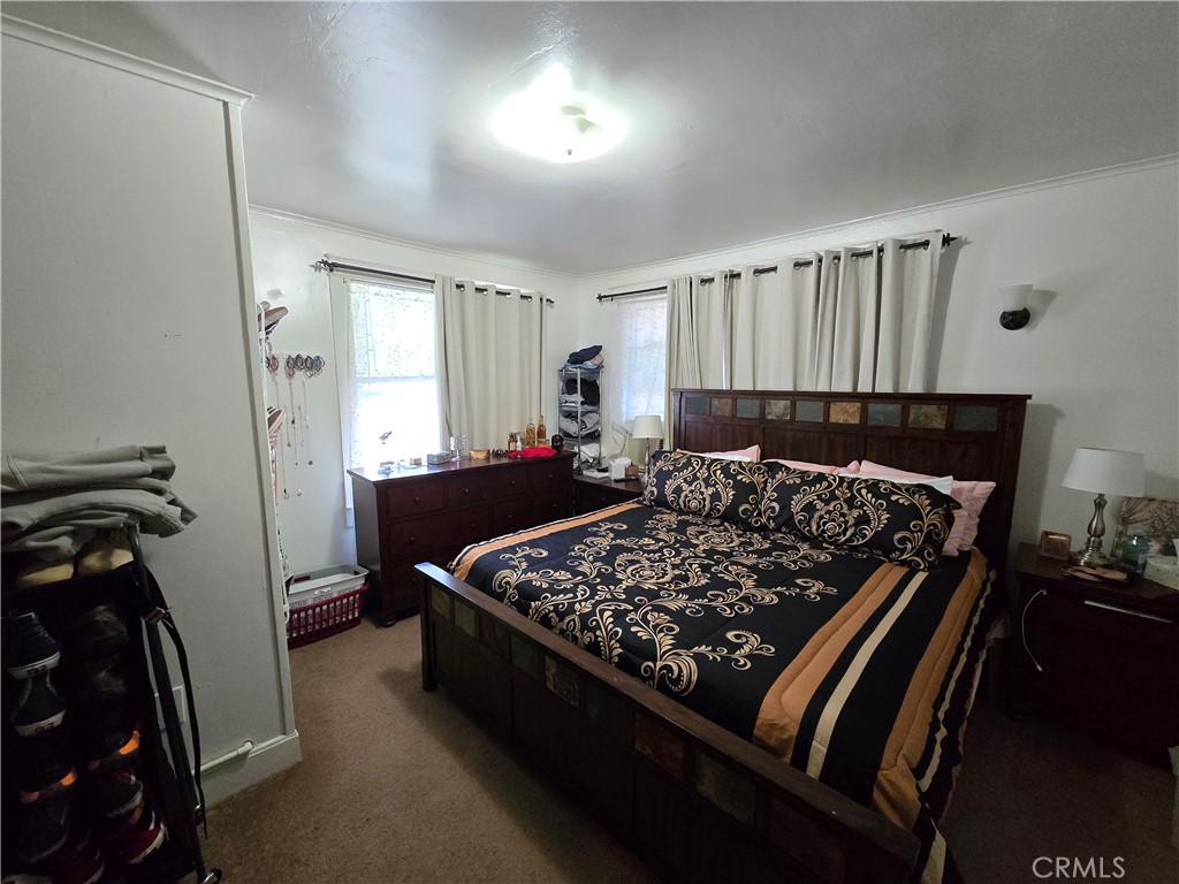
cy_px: 442
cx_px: 590
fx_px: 443
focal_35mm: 13
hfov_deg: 106.2
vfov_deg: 89.9
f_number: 2.2
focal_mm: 2.2
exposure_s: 1/60
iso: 1250
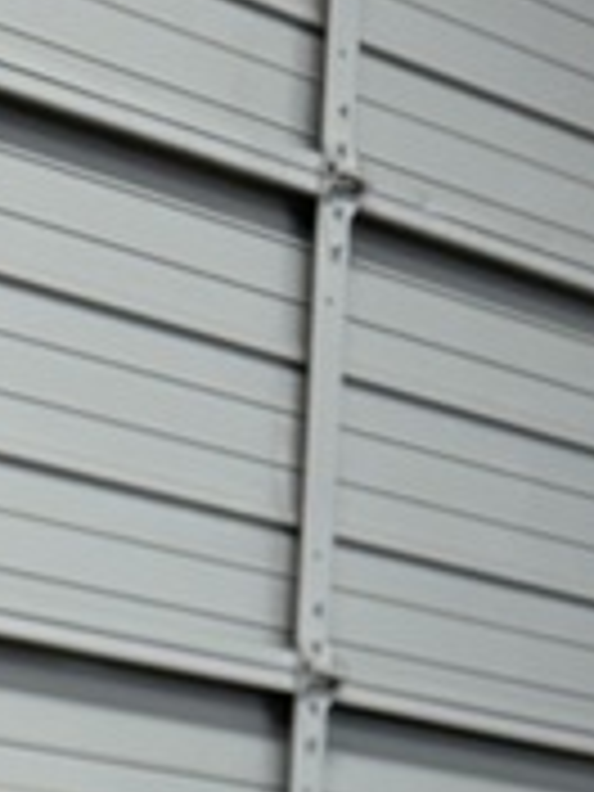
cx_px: -567
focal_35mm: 140
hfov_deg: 9.9
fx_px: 3203
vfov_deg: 11.1
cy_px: 2061
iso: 125
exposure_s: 1/60
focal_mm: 6.76
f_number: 1.78
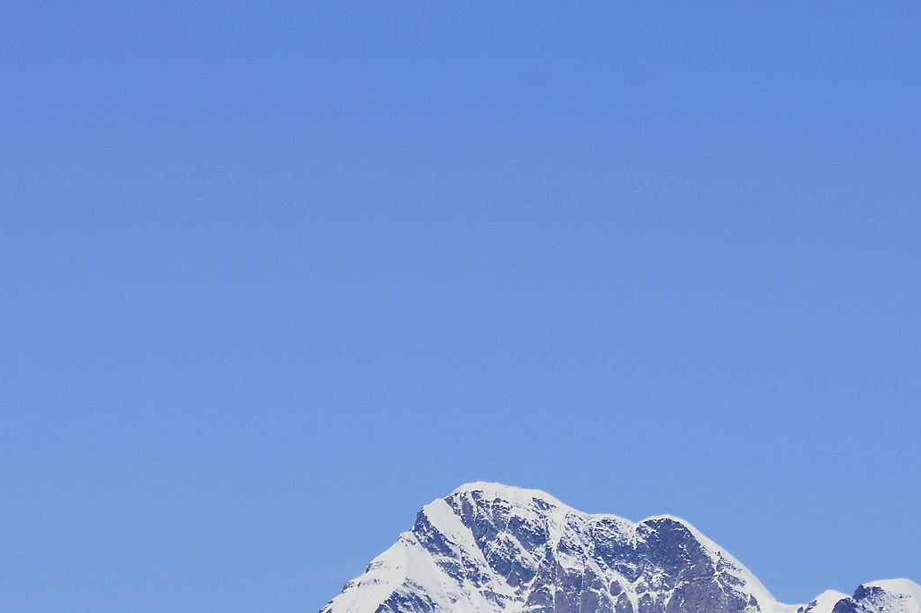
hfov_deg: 2.7
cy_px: 628
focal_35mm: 767
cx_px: 617
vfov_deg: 1.8
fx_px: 19615
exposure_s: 1/640
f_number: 7.1
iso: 100
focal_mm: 220
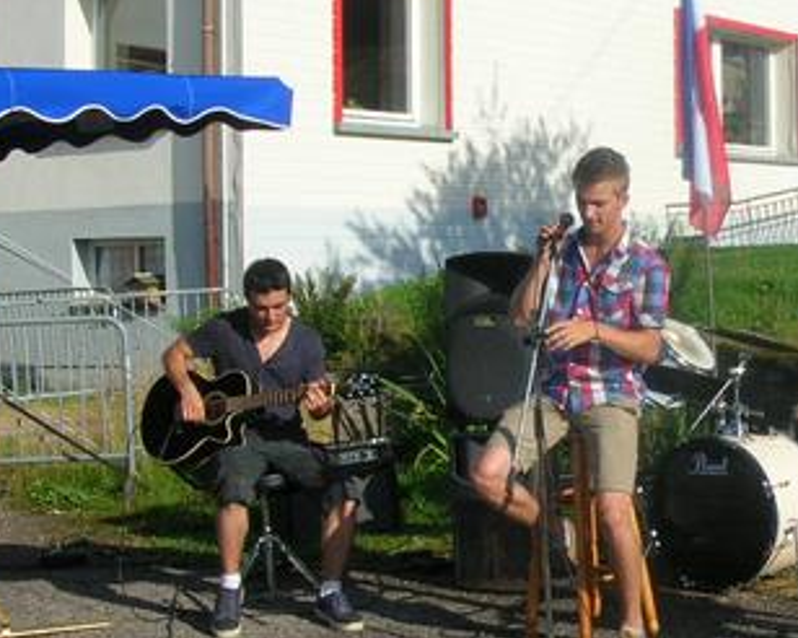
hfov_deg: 25.9
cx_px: 715
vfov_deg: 21.5
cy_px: 309
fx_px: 1676
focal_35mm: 71
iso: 50
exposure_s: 1/334
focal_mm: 5.8
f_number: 5.6
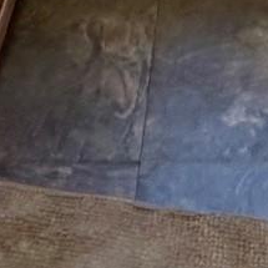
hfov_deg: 14.6
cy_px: -492
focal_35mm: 118
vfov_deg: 10.9
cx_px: 254
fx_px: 1034
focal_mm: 2.22
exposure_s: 1/60
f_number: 2.2
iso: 250
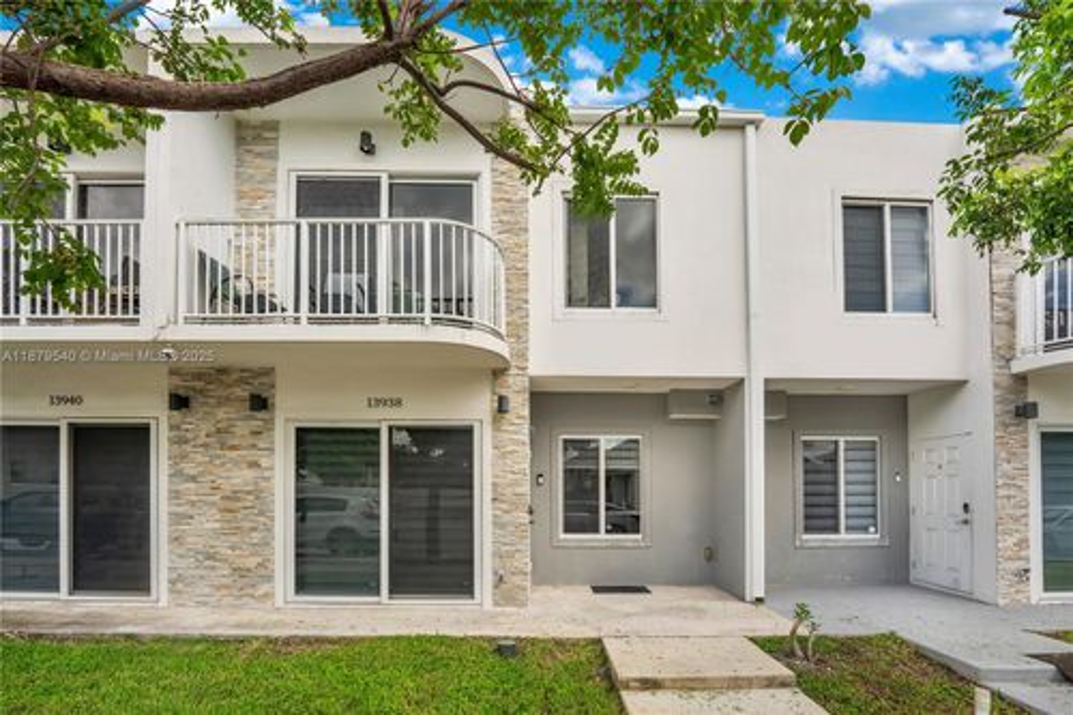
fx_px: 417
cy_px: 358
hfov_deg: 104.3
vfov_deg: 81.2
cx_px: 536
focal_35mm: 14
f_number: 8
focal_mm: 14
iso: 100
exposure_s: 1/125
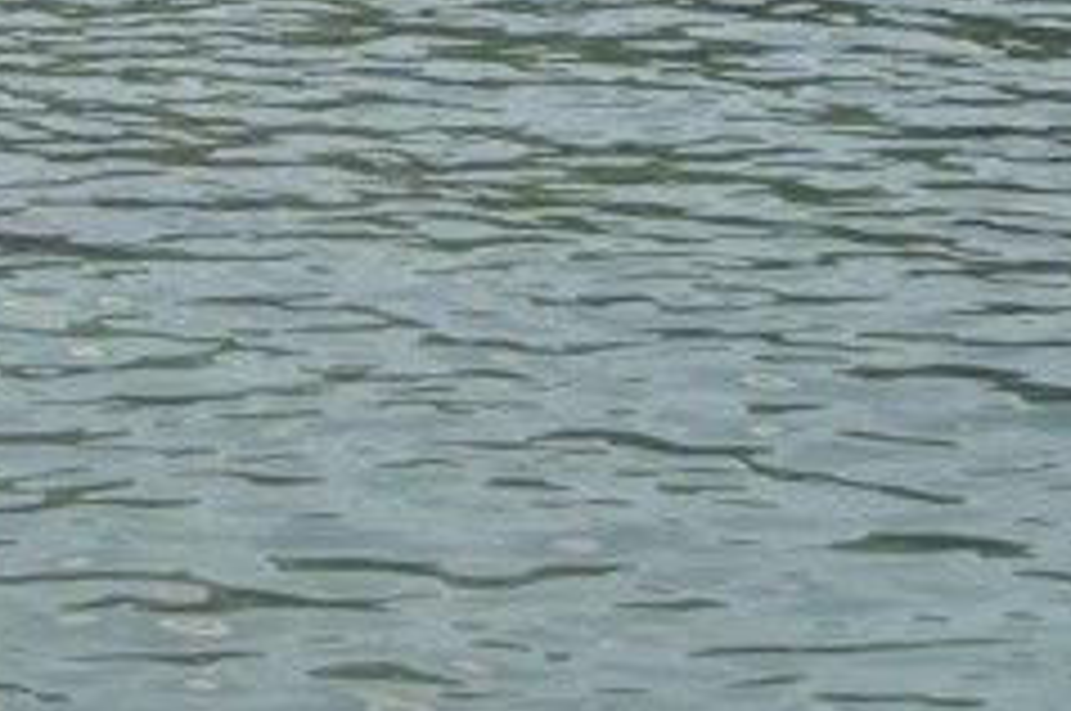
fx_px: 5169
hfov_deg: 11.5
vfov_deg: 7.6
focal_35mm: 174
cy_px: -644
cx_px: -331
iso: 100
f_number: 8
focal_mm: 24
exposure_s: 1/250
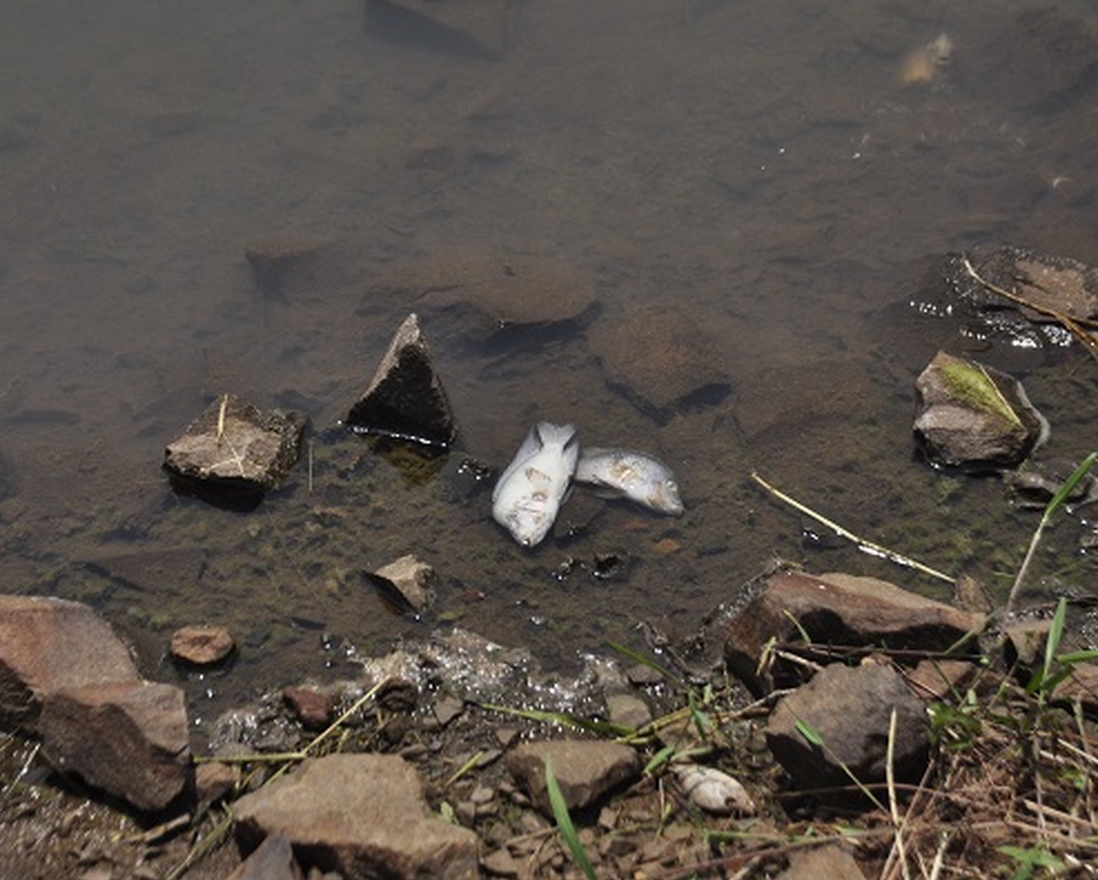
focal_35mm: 106
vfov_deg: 14.5
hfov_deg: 18.1
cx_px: 519
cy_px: 439
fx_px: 3447
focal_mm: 62
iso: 320
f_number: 5
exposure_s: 1/3200
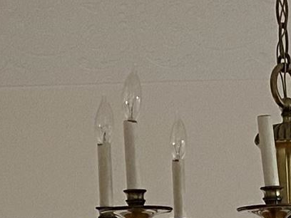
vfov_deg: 6.8
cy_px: 683
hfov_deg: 9.7
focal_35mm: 196
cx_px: 488
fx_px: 1648
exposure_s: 1/60
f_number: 1.8
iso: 125
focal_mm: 4.25
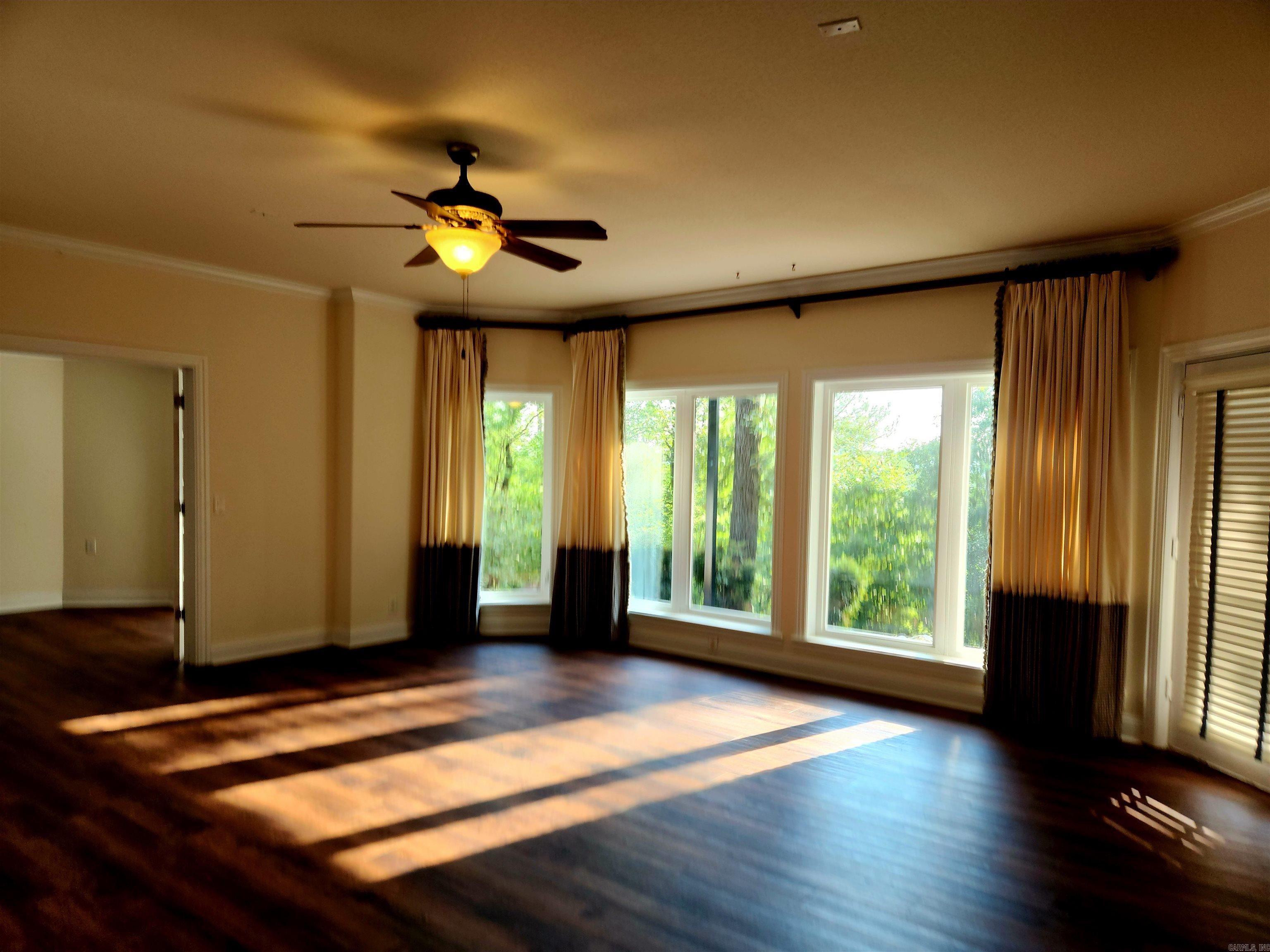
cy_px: 476
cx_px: 635
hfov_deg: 73.9
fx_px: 844
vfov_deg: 58.9
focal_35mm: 23
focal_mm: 5.4
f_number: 1.8
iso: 32
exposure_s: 1/60.2
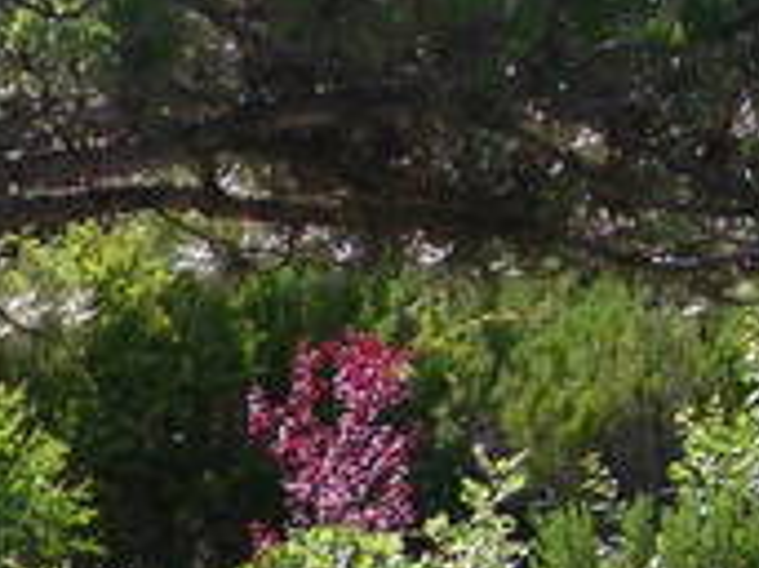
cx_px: -564
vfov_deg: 8.3
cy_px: 661
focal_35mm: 176
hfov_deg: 10.6
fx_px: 3856
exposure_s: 1/298
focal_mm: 6.3
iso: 70
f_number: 3.2
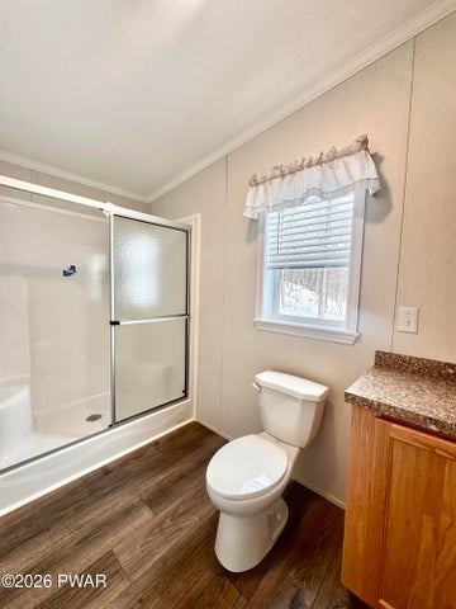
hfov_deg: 85.7
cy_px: 304
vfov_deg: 102.1
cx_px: 228
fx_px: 246
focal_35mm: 14
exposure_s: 1/120
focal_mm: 2.22
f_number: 2.2
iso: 80
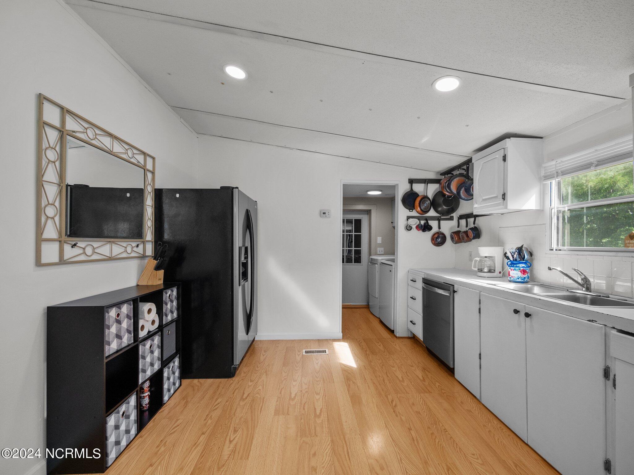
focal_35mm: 14
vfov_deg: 85.7
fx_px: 256
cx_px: 317
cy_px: 238
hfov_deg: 102.1
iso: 400
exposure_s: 1/100
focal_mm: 7
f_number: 4
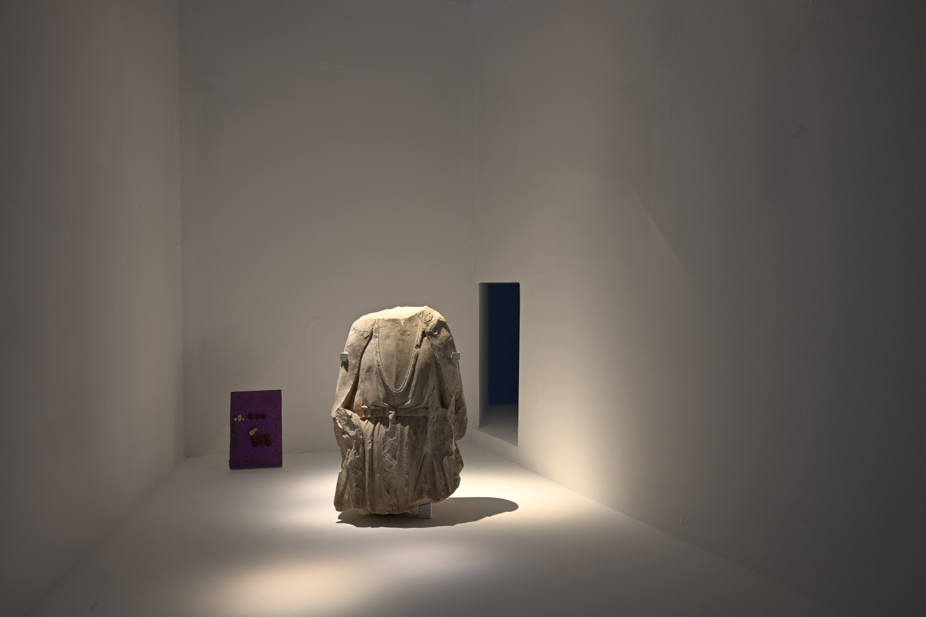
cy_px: 308
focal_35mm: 31
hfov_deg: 60.3
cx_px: 463
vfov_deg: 42.3
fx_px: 797
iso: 125
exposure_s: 4
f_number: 13
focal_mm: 31
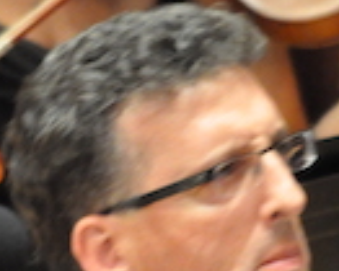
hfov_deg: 0.9
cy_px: 489
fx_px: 20653
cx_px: 318
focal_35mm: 2057
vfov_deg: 0.8
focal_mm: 300
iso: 4000
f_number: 5.6
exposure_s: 1/125
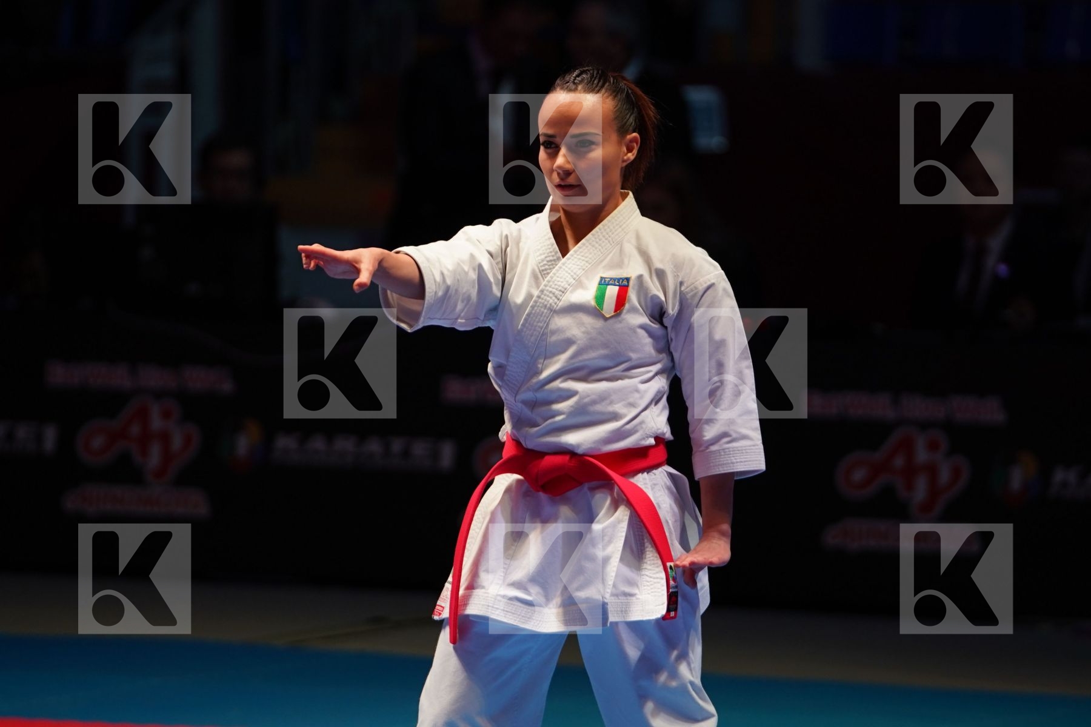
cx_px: 546
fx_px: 8212
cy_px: 364
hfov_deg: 7.6
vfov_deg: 5.1
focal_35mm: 271
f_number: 2.8
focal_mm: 181
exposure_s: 1/500
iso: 800
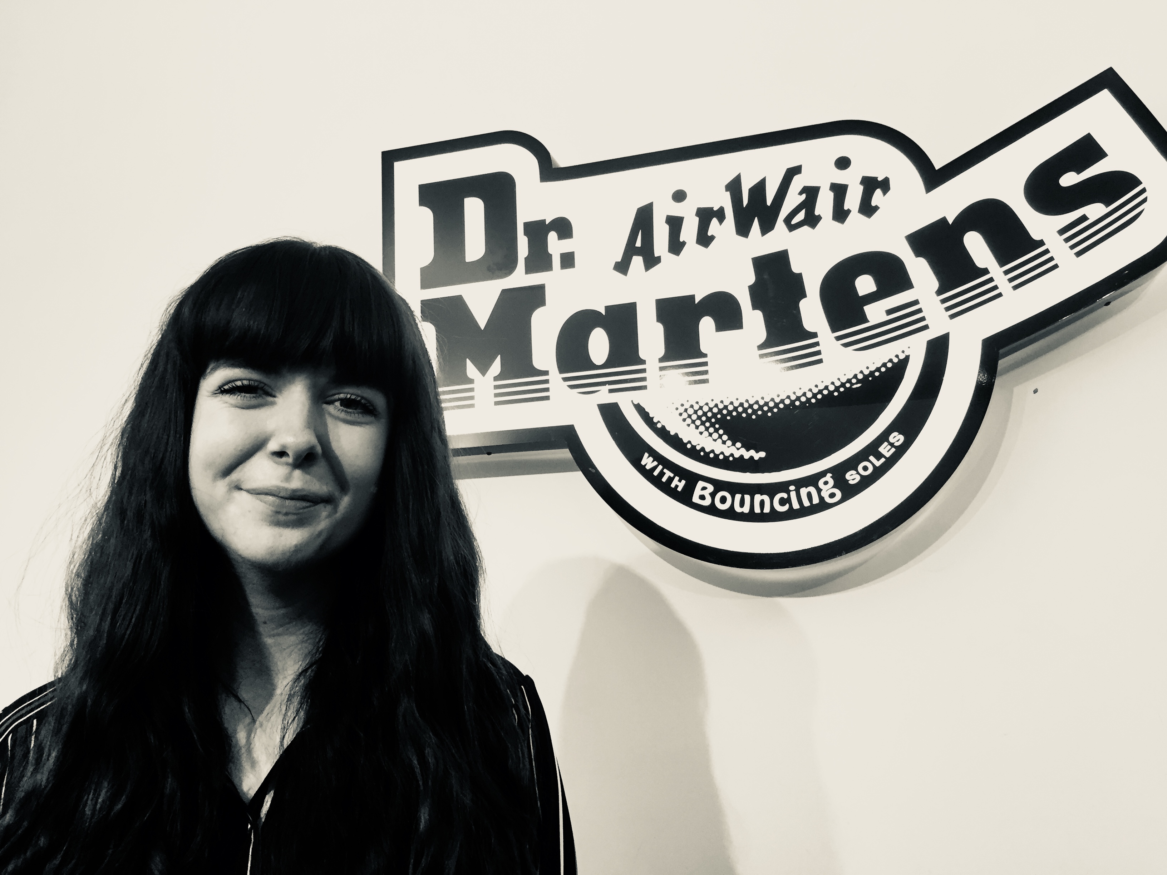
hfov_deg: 61.7
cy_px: 438
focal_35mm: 29
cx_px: 584
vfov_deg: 48.2
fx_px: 978
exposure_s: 1/33
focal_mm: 4.15
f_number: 2.2
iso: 80
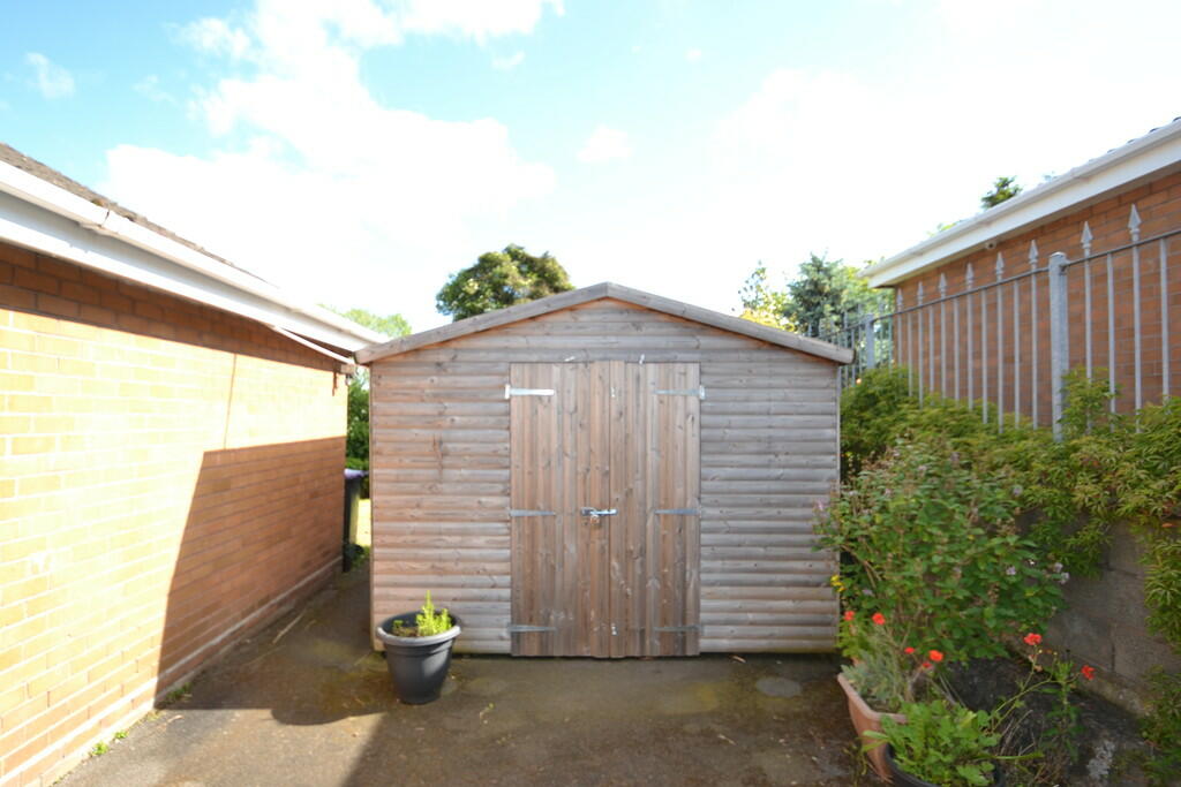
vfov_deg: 69.7
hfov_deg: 92.4
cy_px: 394
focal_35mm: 17
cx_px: 590
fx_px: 566
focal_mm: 11.5
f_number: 4.5
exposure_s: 1/200
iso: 100
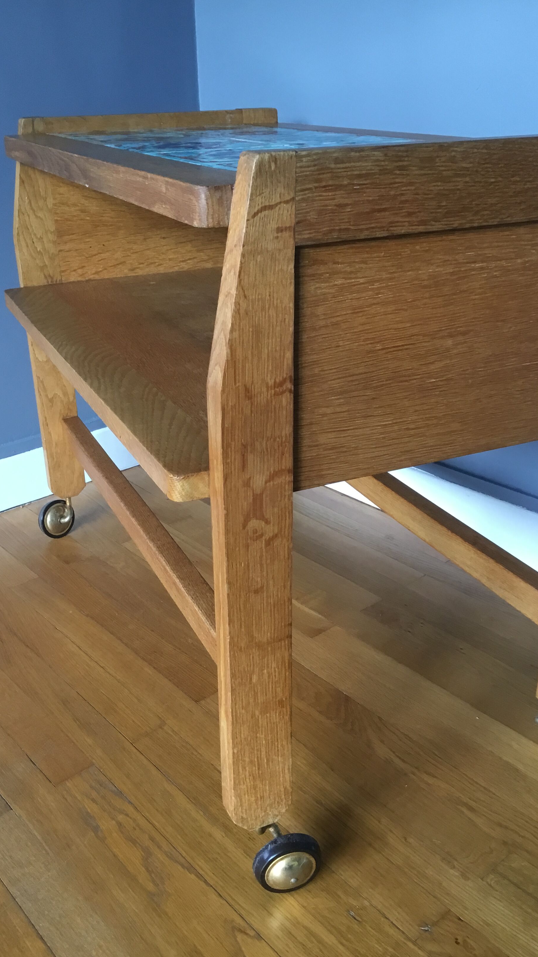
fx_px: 862
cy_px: 480
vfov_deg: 58.0
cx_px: 251
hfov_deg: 34.6
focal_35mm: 34
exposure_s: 1/33
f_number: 2.4
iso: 80
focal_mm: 3.3
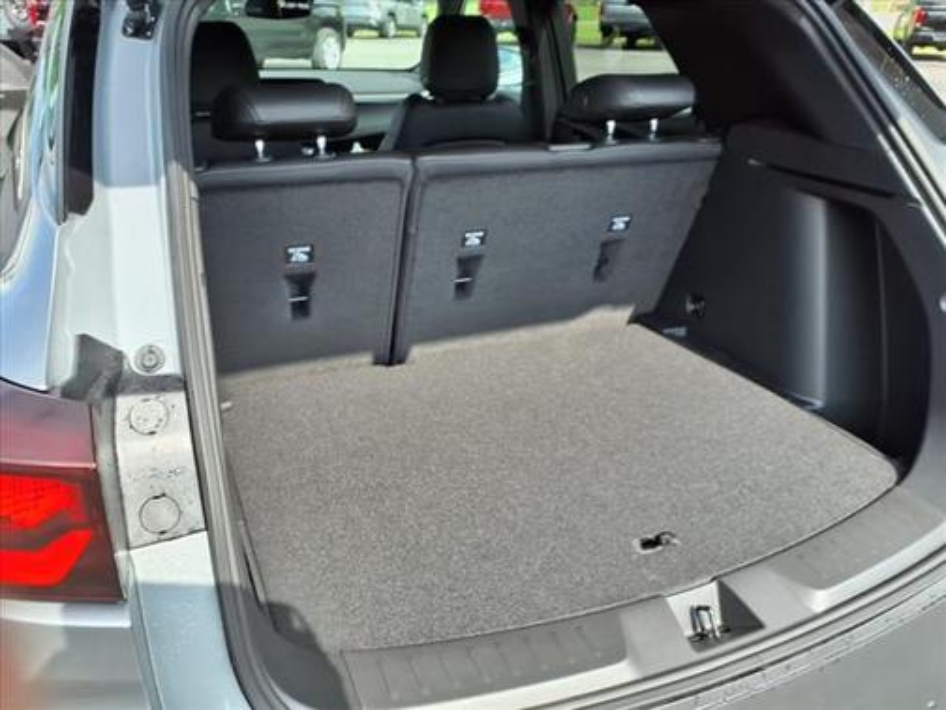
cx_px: 473
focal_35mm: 27
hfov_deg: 65.3
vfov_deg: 51.4
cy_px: 355
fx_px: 738
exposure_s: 1/455
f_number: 1.9
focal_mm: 3.58
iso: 40
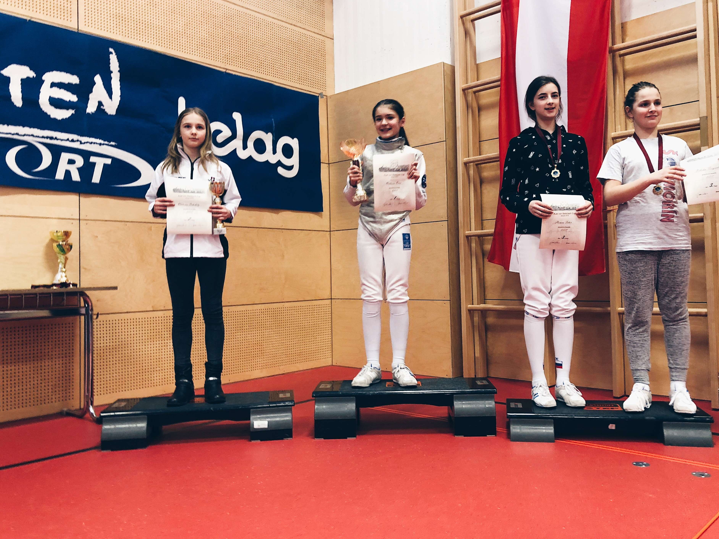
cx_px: 382
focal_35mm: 30
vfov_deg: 46.8
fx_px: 623
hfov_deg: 59.9
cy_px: 254
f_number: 1.8
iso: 64
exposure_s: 1/17
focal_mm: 4
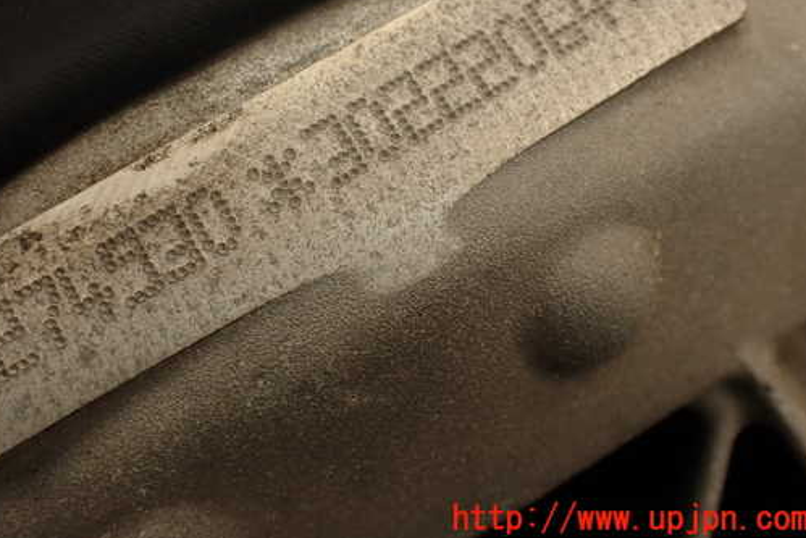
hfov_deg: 48.2
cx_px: 333
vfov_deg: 33.1
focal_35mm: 40
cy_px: 176
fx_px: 896
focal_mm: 5.79
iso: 100
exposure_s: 1/100
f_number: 2.4
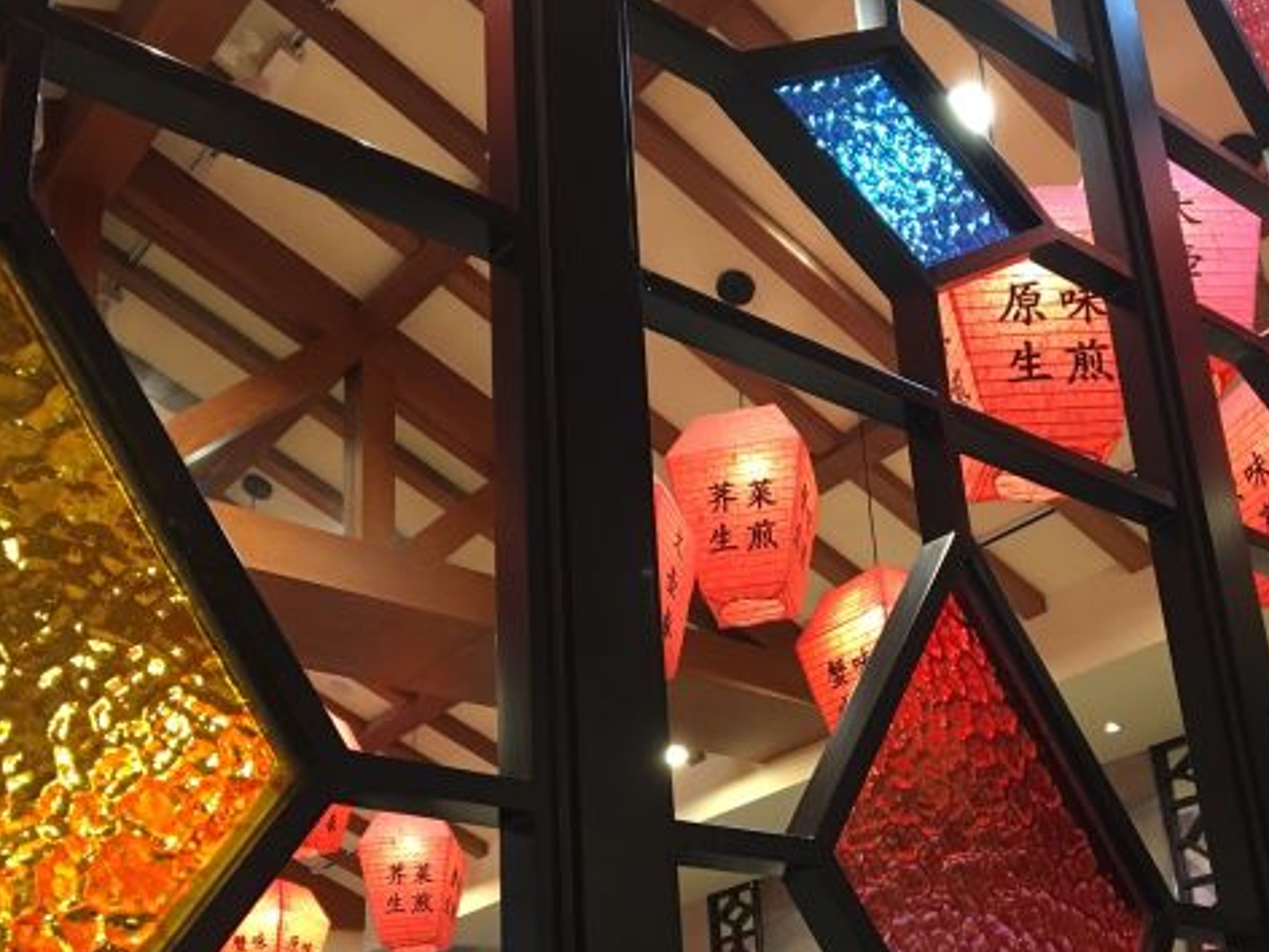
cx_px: 659
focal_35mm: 43
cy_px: 674
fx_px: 1576
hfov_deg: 43.8
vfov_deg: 33.1
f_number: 2.2
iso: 200
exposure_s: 1/33
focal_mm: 4.15
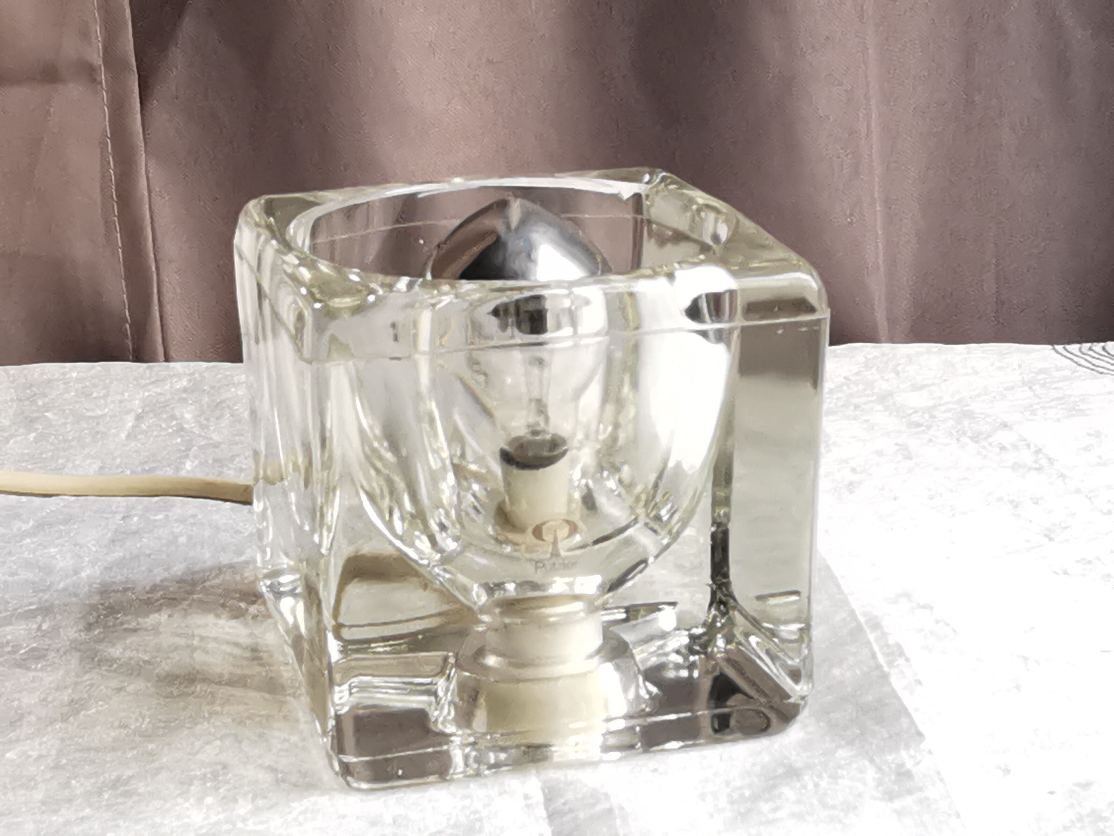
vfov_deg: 22.3
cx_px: 557
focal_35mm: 66
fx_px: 2124
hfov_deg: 29.4
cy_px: 418
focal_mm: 2.26
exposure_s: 1/50
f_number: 2.2
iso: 100
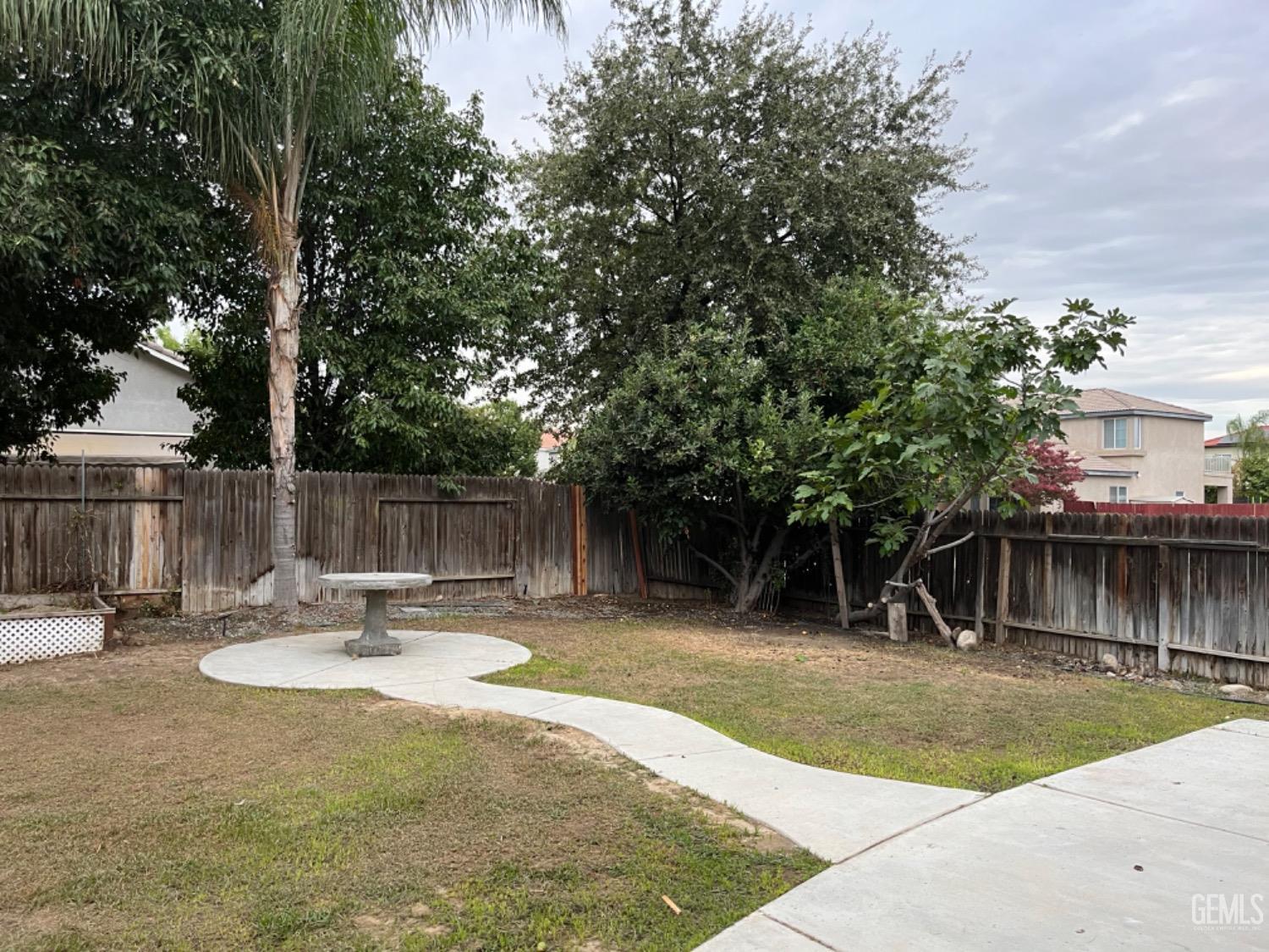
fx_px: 953
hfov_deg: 67.3
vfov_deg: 53.1
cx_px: 634
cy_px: 476
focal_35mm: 26
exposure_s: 1/60
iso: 125
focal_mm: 5.1
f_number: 1.6
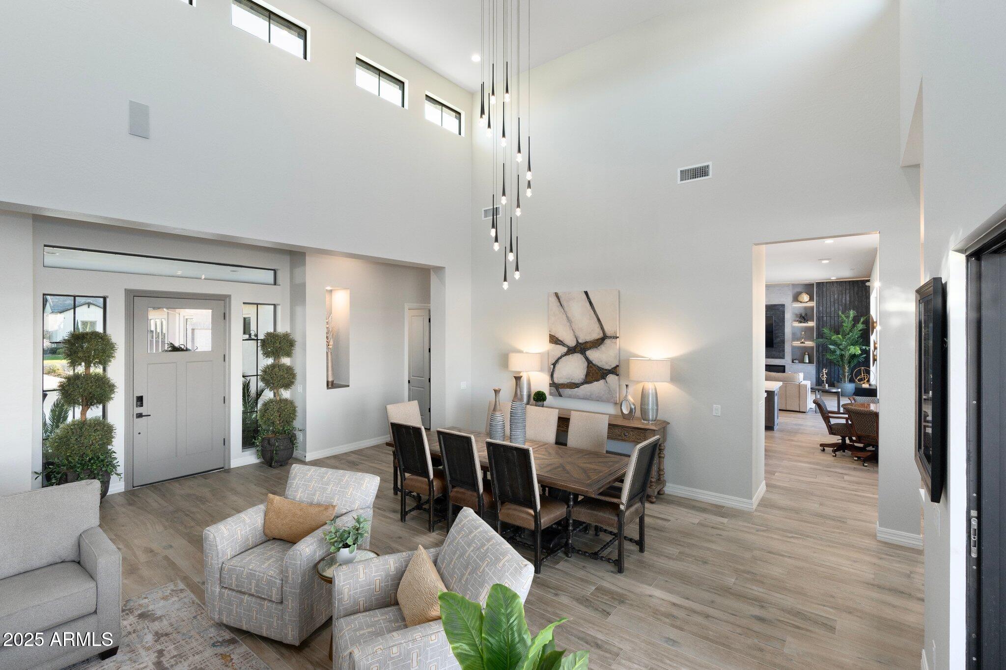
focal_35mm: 16
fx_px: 447
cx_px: 503
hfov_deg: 96.7
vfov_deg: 73.7
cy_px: 335
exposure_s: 1/50
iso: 1000
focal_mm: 16
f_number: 8
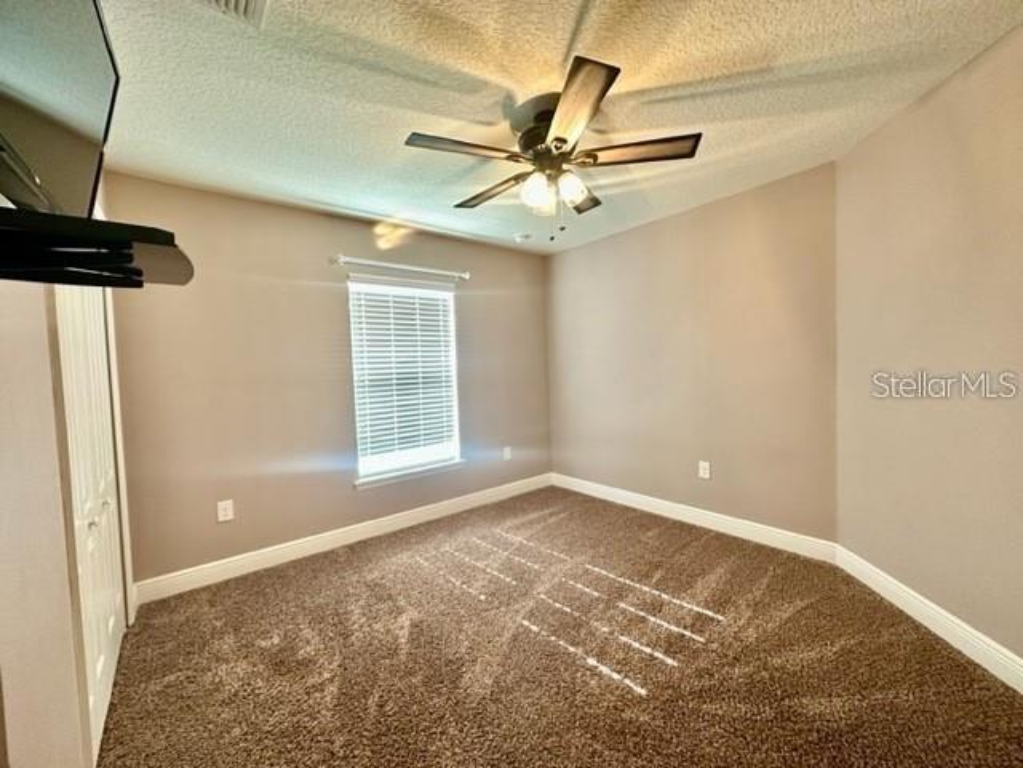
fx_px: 414
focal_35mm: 14
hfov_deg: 102.1
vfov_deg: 85.7
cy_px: 384
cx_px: 512
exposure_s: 1/60
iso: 500
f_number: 2.2
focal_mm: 2.22
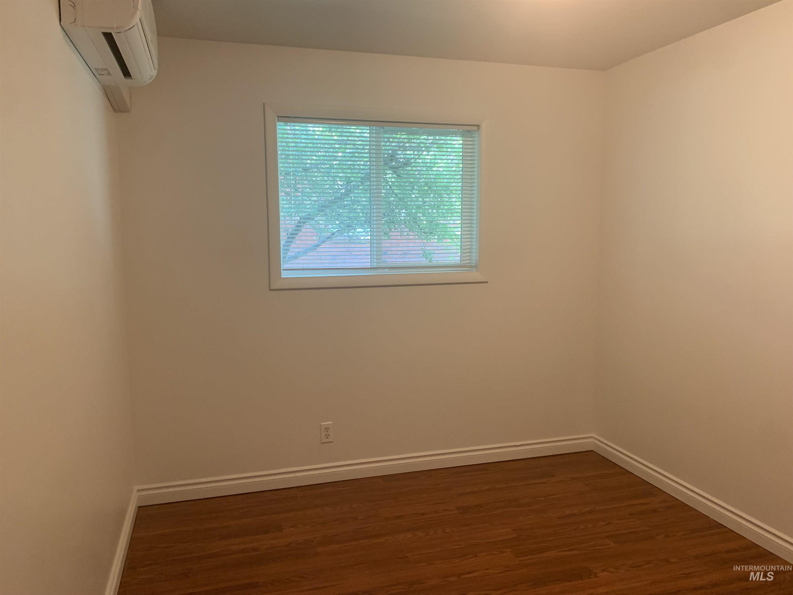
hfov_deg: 67.3
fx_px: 596
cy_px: 298
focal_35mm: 26
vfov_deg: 53.1
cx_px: 396
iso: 200
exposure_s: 1/60
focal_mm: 4.25
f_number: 1.8
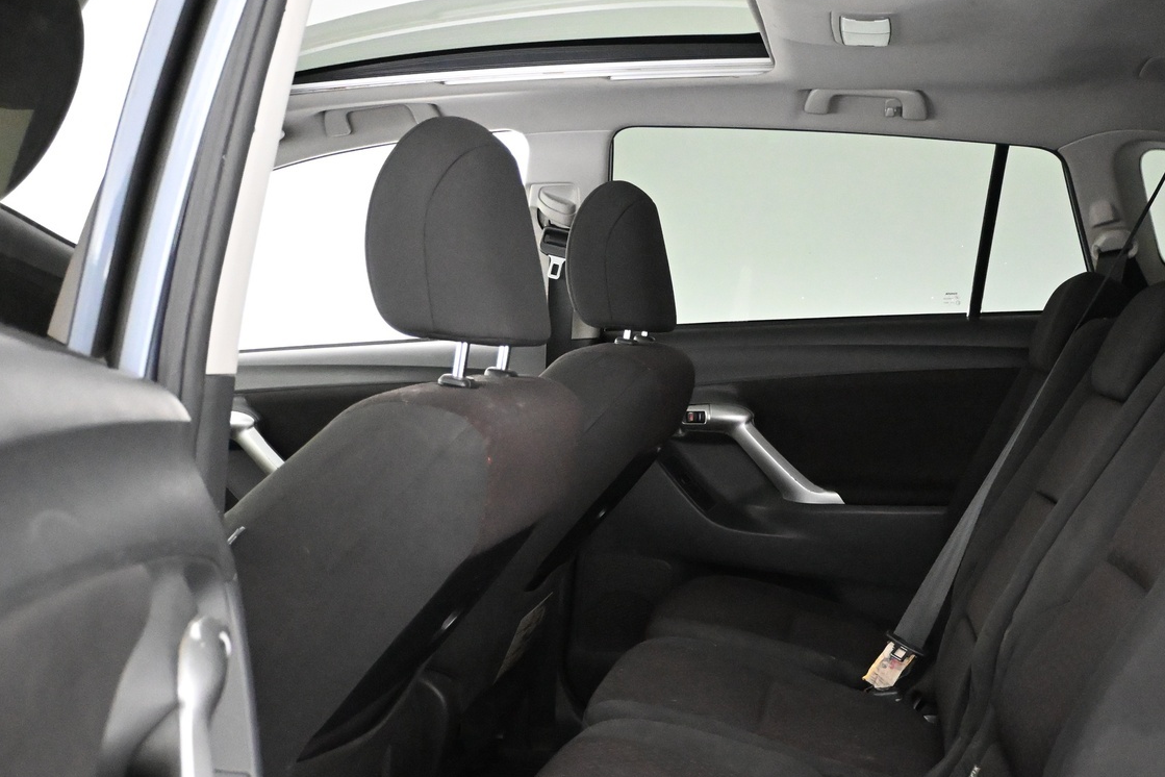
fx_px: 1371
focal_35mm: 42
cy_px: 434
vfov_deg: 31.6
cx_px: 742
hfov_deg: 45.6
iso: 9000
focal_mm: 19.5
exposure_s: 1/60
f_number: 3.8
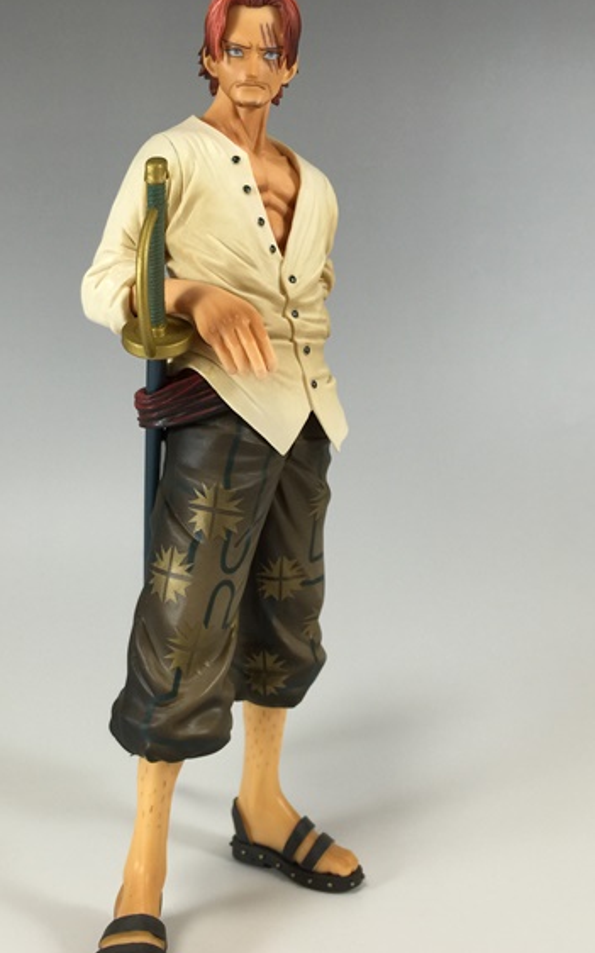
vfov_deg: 55.3
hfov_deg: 36.1
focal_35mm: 35
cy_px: 493
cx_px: 242
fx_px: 909
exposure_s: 1/33
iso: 50
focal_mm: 4.15
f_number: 2.2
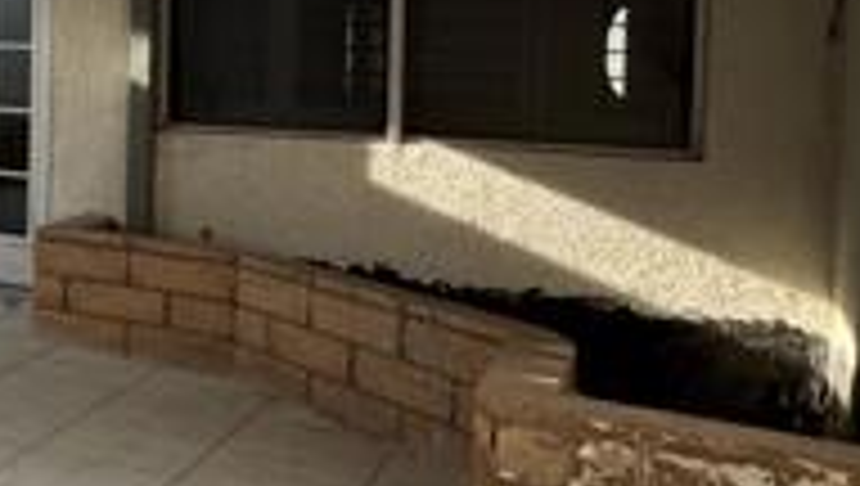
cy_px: 72
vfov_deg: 23.1
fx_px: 1164
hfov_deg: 28.8
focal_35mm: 51
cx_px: -378
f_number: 2.2
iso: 40
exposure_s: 1/176
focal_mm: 2.22
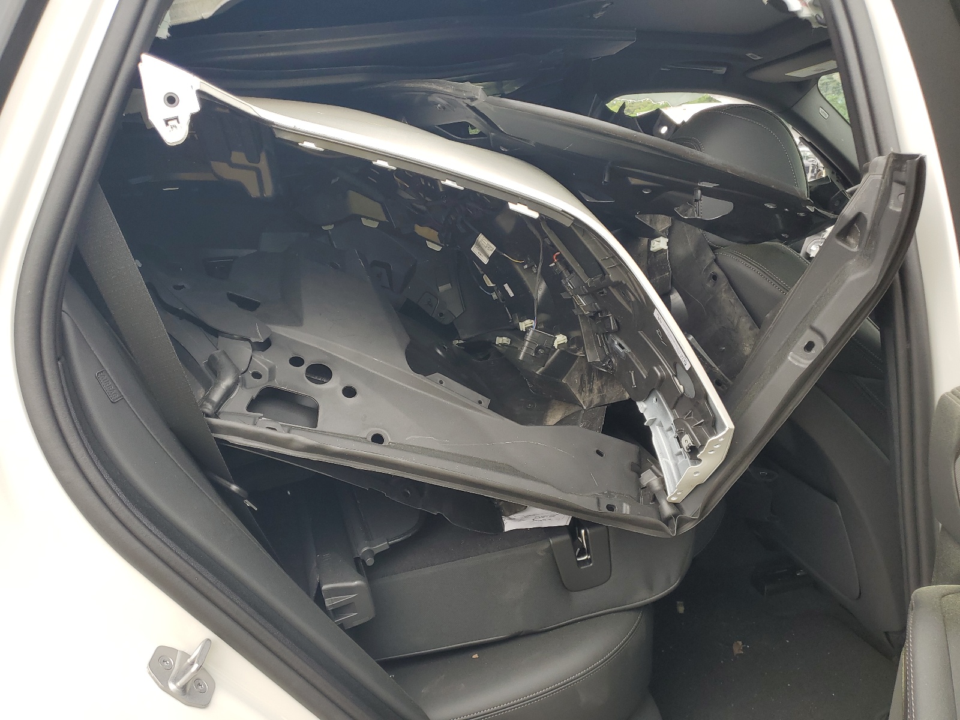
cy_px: 360
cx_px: 480
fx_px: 721
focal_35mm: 26
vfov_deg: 53.1
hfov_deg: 67.3
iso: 50
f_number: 1.5
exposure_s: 1/270
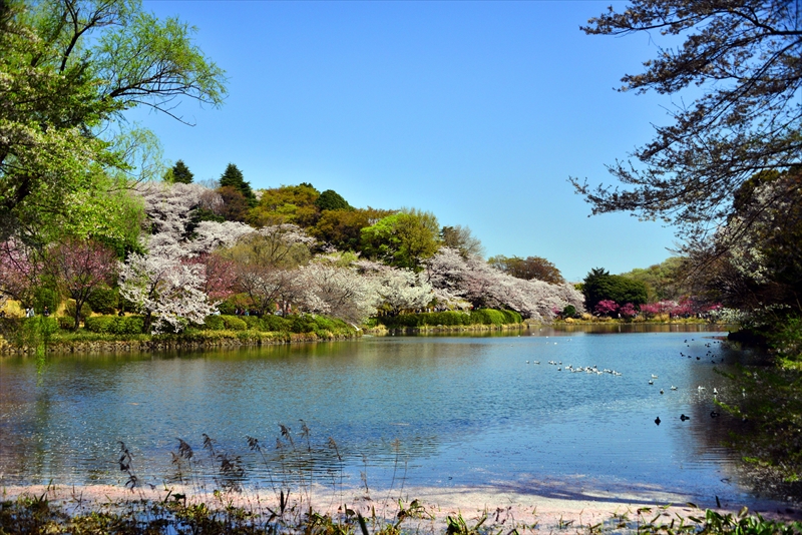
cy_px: 268
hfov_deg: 48.4
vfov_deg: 33.4
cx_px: 401
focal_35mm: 40
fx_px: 891
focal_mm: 40
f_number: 4
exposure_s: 1/8000
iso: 400
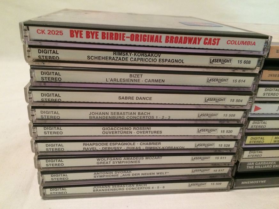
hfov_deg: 58.4
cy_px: 108
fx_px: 250
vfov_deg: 45.4
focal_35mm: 31
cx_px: 139
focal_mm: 4.12
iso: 320
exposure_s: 1/20
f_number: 2.2
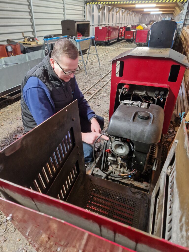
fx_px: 167
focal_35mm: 23
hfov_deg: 58.9
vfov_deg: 73.9
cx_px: 94
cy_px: 126
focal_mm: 5.4
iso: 800
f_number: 1.8
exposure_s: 1/50
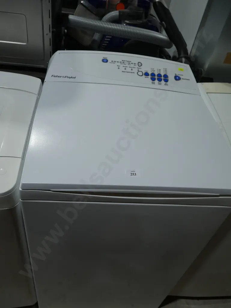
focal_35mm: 30
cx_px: 116
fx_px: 267
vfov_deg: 59.9
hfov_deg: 46.8
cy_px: 154
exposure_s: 1/160
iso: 200
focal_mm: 15
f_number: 5
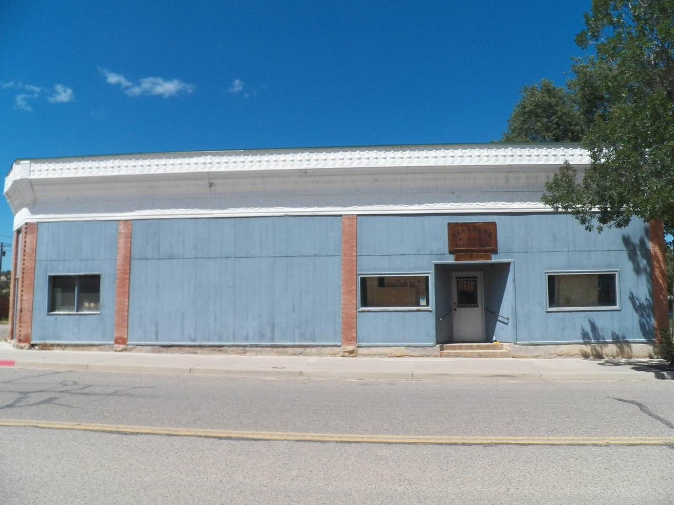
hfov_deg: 63.4
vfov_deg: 49.7
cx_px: 337
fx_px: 545
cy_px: 252
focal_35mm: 28
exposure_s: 1/1250
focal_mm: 4.9
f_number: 4.5
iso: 125
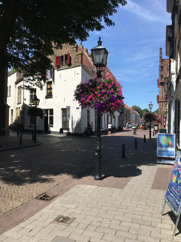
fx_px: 202
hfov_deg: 48.2
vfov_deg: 61.7
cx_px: 90
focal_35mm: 29
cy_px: 121
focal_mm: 4.15
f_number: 2.2
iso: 25
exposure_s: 1/1672
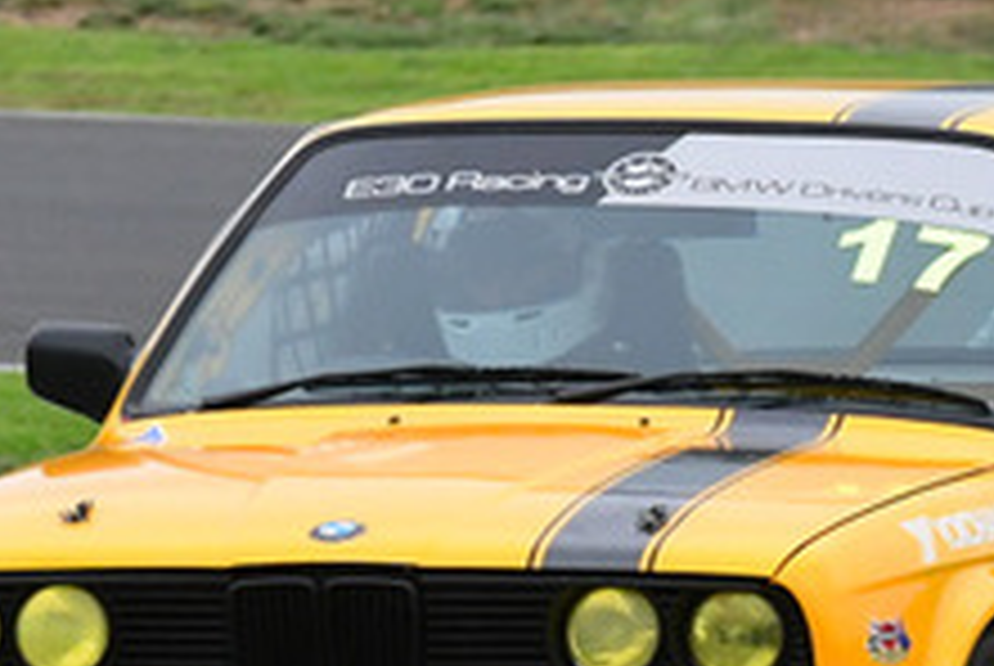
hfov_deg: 1.4
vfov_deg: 0.9
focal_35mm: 1518
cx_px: 571
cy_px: 140
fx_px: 41969
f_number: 9
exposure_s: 1/640
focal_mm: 280
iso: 2000
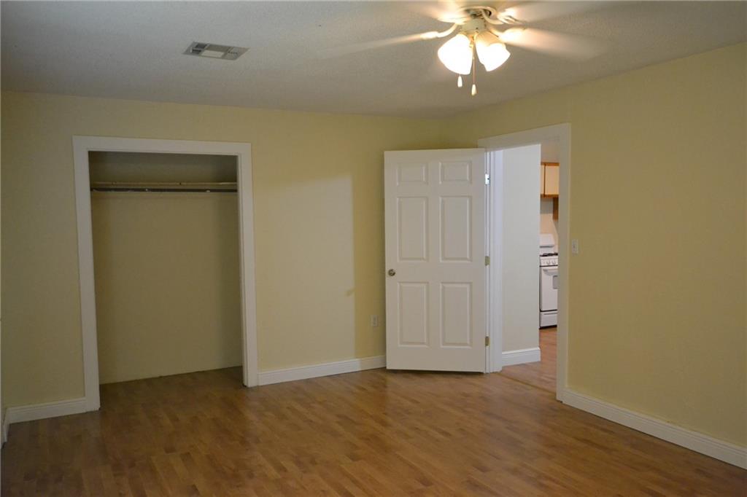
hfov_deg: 61.9
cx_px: 374
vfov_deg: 43.6
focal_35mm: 30
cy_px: 248
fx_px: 622
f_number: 5.6
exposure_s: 1/60
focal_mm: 20
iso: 2800
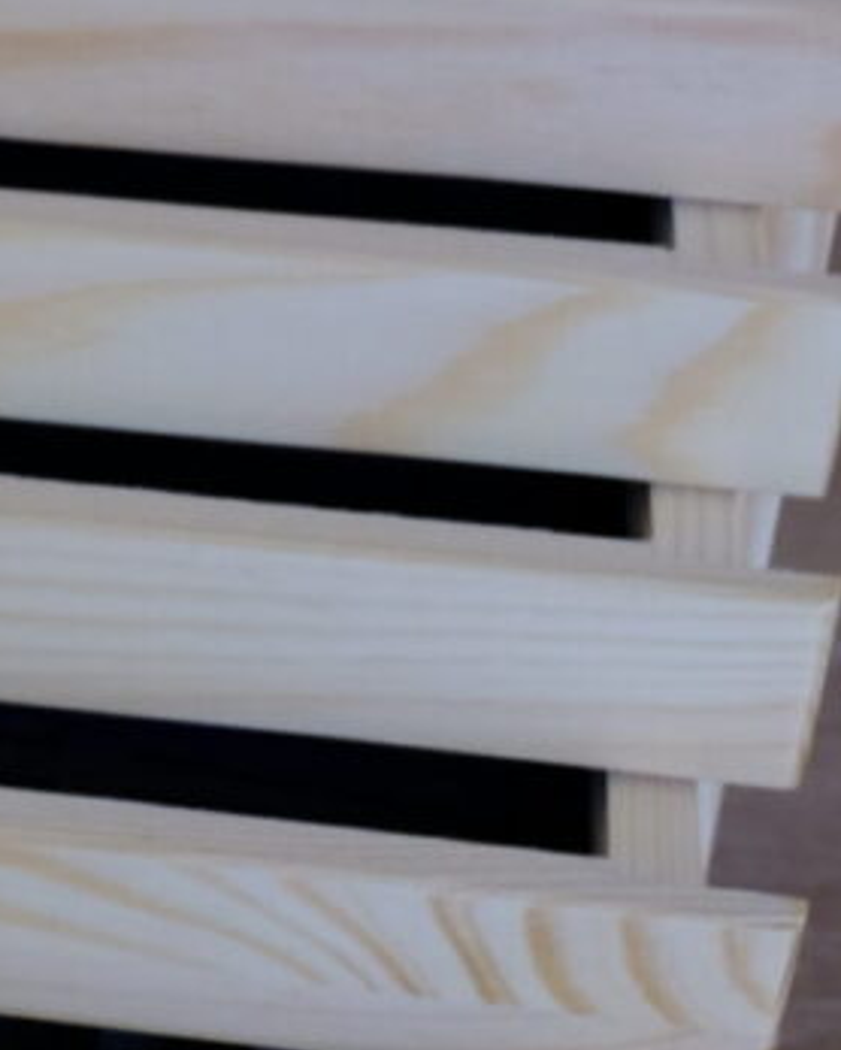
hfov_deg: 8.6
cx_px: -1092
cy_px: 758
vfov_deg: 11.6
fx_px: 5160
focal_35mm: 166
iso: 250
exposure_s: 1/60
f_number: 4
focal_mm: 21.1
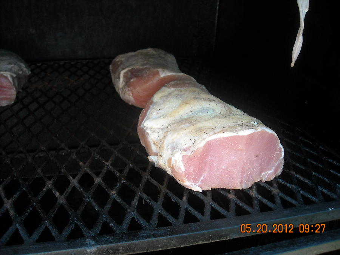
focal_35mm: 35
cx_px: 170
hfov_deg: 52.6
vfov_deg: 40.7
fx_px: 344
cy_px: 128
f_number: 2.8
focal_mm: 5.7
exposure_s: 1/250
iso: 270
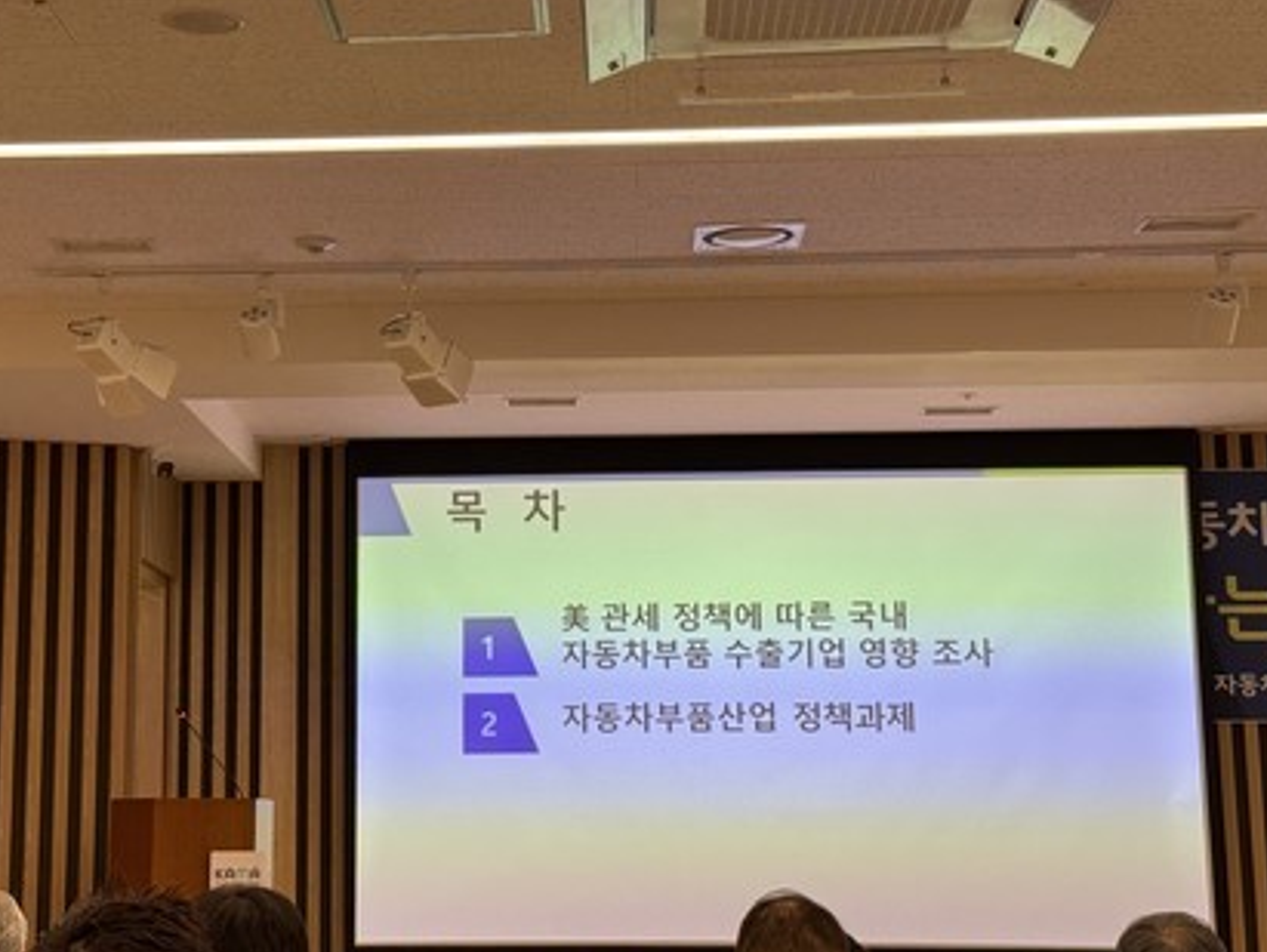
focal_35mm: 70
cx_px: 459
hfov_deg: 27.6
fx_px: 2564
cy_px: 388
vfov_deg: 21.0
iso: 64
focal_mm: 6.76
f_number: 1.78
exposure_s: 1/60
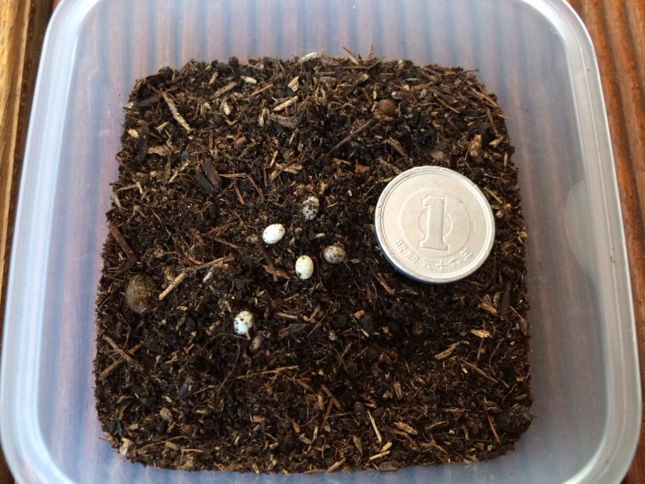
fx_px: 540
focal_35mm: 29
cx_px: 322
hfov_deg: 61.7
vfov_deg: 48.2
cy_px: 242
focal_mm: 4.15
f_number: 2.2
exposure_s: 1/30
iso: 160
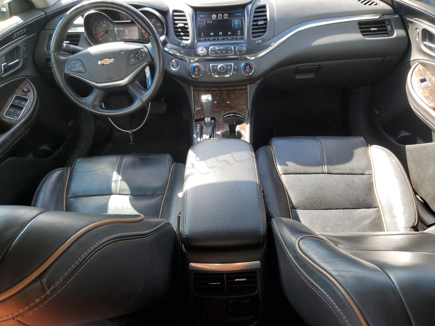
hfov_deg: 67.3
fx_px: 327
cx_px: 218
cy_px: 163
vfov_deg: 53.1
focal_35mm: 26
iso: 50
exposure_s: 1/213
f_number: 1.5
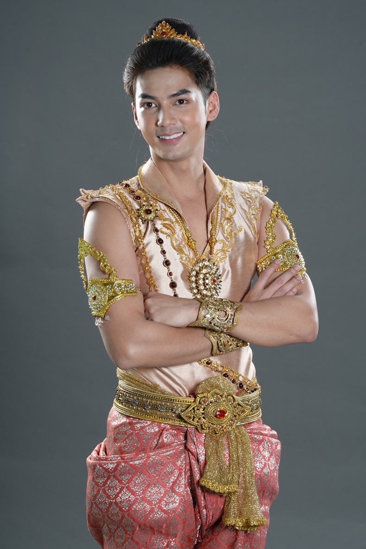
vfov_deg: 12.3
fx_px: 2548
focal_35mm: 167
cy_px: 273
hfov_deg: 8.2
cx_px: 182
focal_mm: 165
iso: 100
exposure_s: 1/160
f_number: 13
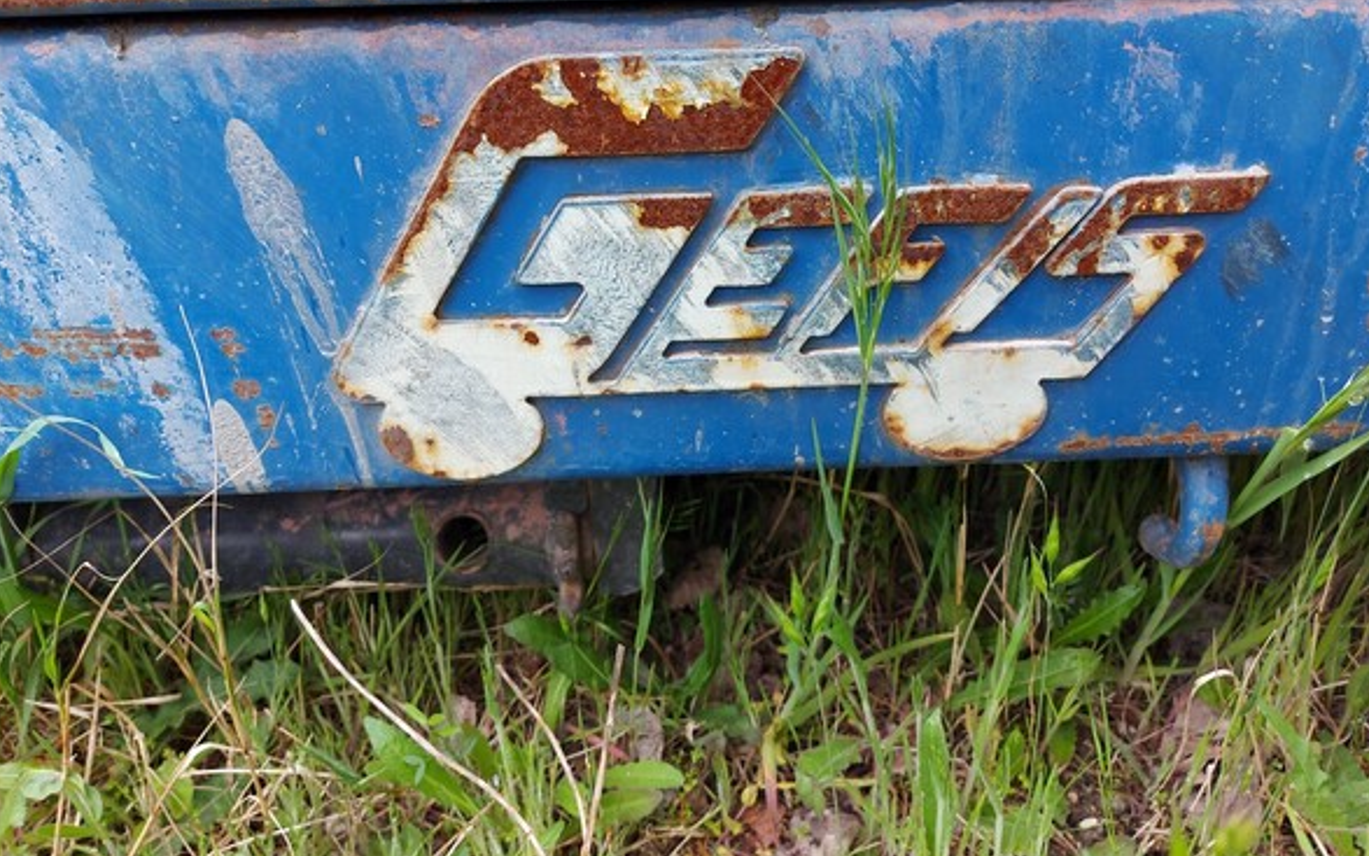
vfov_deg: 47.4
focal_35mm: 26
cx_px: 695
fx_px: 970
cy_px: 345
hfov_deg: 70.4
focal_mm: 5.23
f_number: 1.8
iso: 50
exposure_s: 1/60
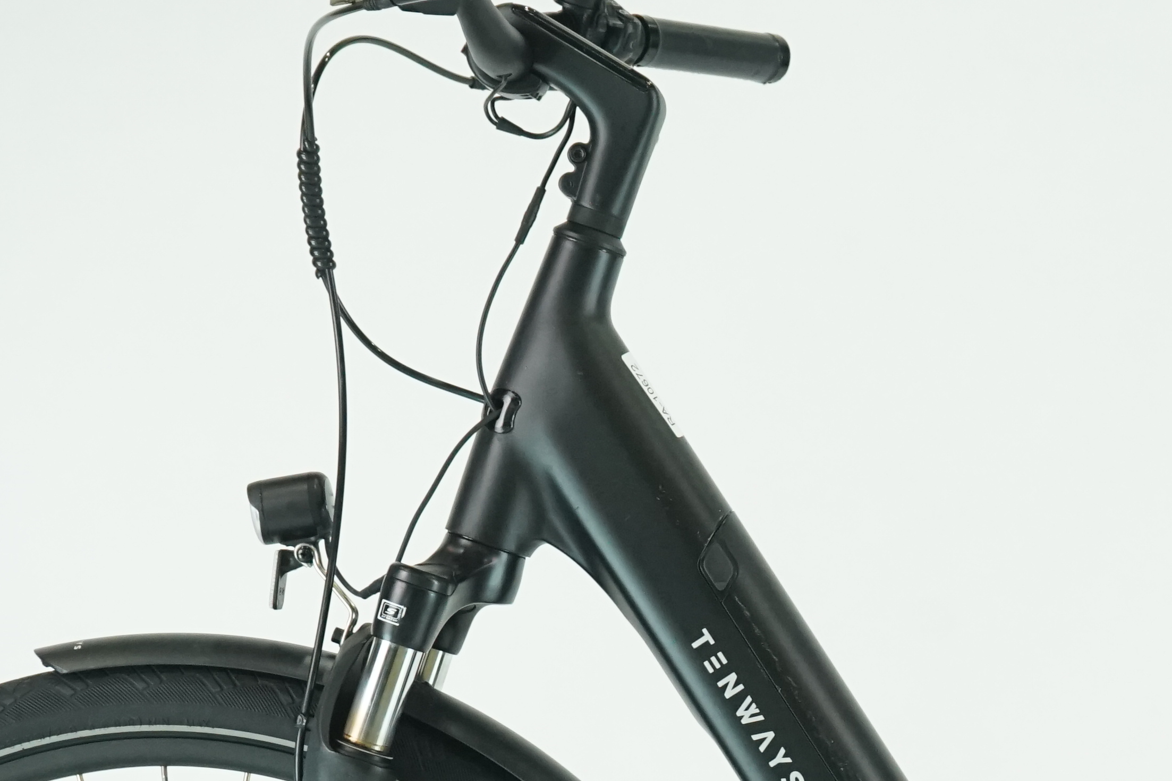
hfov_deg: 13.1
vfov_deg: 8.8
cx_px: 1074
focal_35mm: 155
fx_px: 5046
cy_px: 885
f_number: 6.3
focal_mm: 57
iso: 2000
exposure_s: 1/200
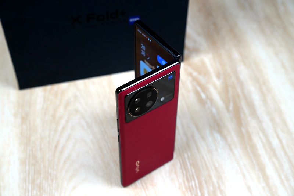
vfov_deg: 21.3
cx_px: 147
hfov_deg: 31.4
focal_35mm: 64
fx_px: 523
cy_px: 98
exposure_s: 1/320
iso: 800
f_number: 5.6
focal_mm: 64
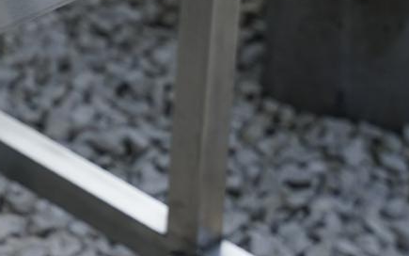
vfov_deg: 4.1
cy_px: -285
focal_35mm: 315
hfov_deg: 6.5
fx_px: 3512
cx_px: -308
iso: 100
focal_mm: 70
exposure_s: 1/400
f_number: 3.5
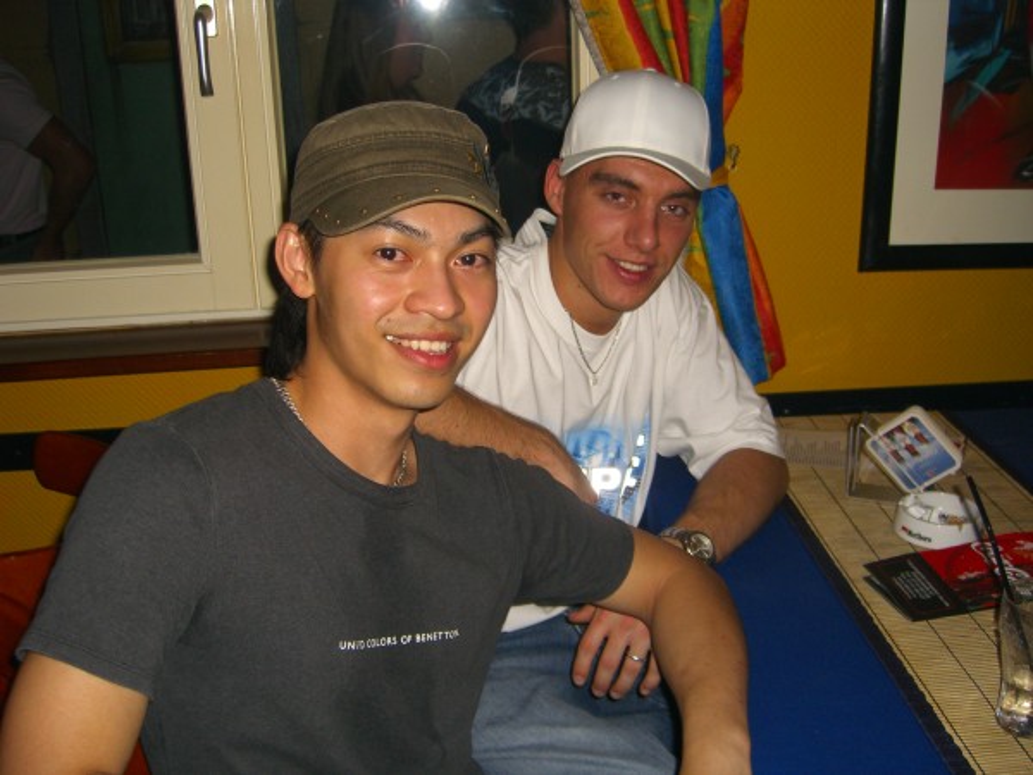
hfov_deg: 49.0
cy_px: 388
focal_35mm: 38
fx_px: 1134
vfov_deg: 37.7
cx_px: 516
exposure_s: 1/60
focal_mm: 7.9
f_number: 2.8
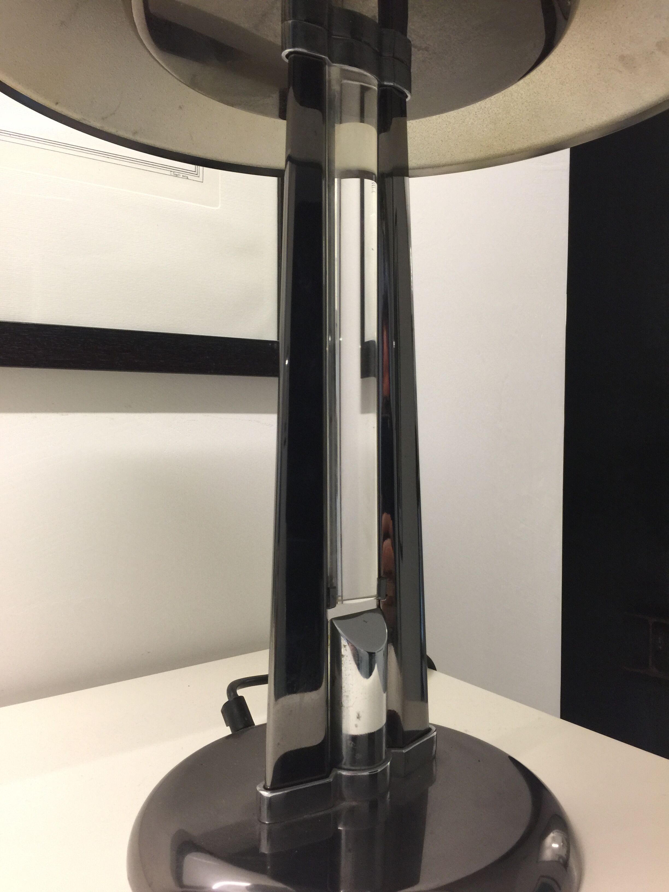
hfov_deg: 48.2
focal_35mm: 29
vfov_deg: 61.7
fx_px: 747
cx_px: 334
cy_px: 446
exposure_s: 1/33
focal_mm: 4.15
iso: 80
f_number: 2.2
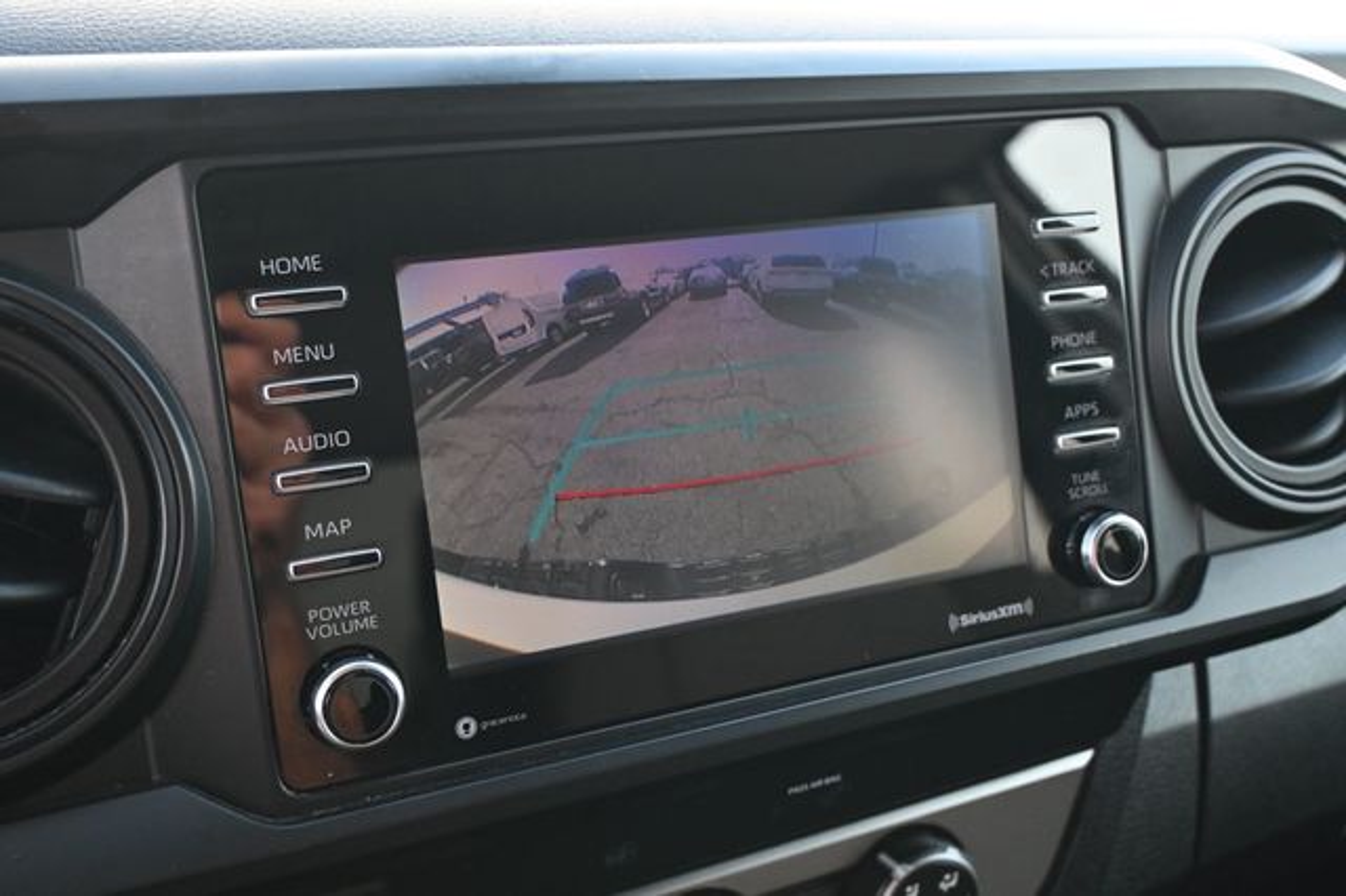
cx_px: 673
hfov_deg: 52.2
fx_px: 1373
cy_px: 448
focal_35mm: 37
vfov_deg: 36.1
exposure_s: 1/125
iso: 560
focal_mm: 24.5
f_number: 4.2
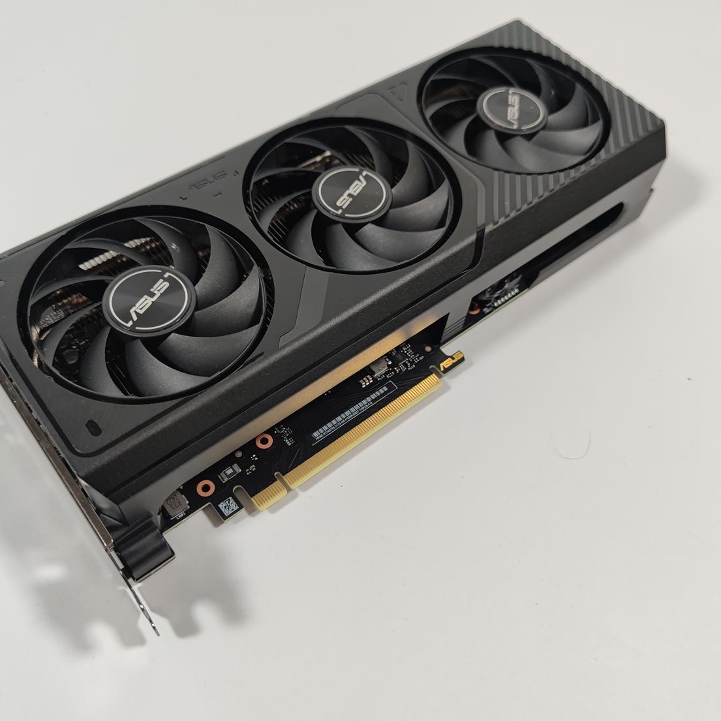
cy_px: 363
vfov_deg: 54.0
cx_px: 360
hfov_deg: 54.0
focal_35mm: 30
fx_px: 707
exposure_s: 1/100
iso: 85
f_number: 1.85
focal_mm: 6.78
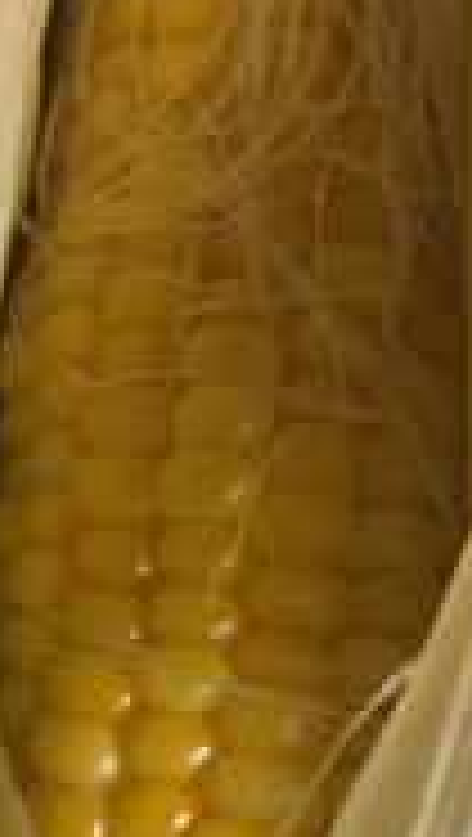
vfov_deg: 30.4
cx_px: 58
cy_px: 630
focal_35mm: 68
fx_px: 1509
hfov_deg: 17.5
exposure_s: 1/30
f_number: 2.2
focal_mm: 4.15
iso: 100
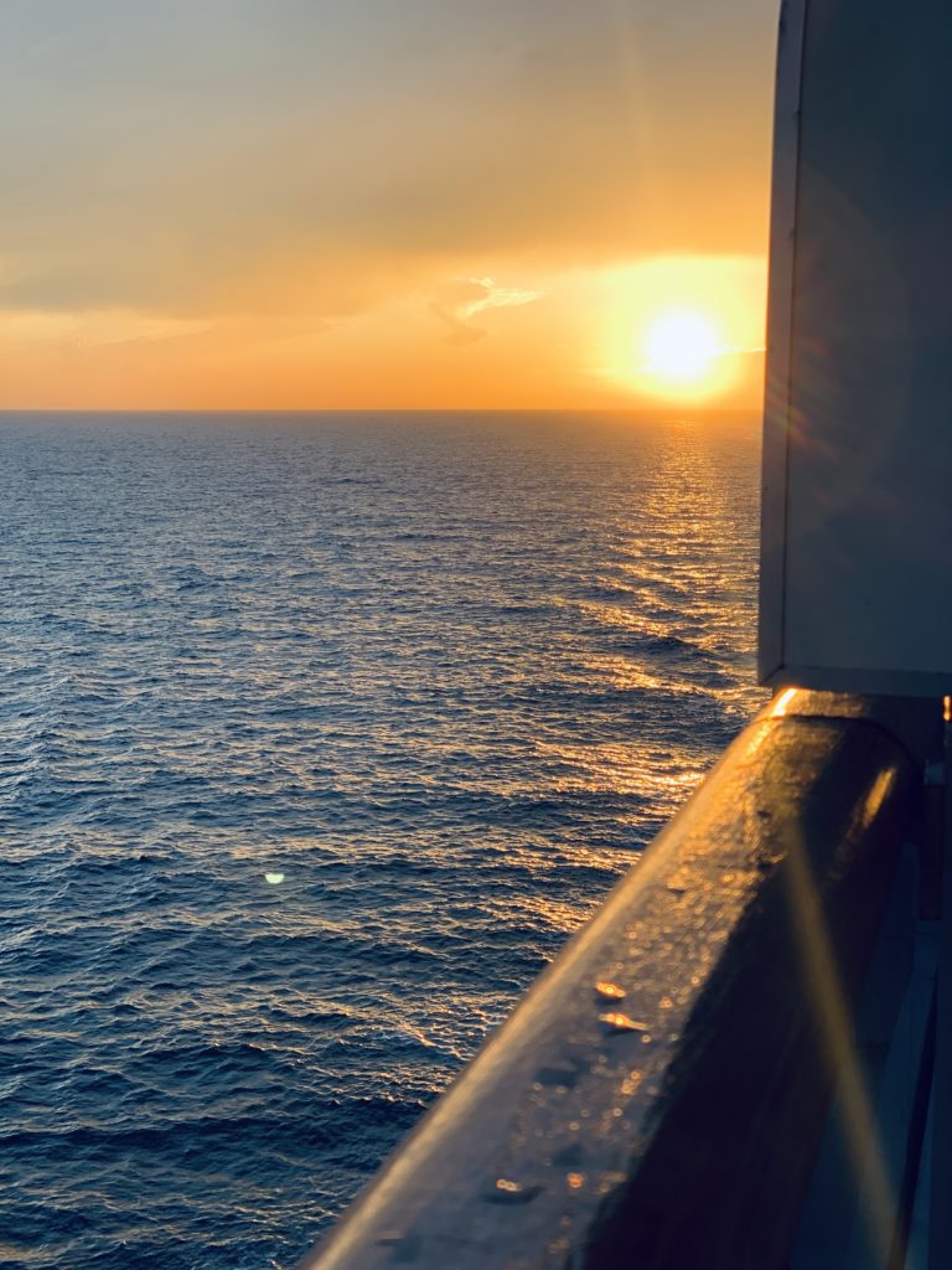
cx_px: 476
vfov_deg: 36.8
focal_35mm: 52
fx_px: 1907
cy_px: 635
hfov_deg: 28.0
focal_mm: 6
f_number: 2.4
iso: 16
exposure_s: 1/129
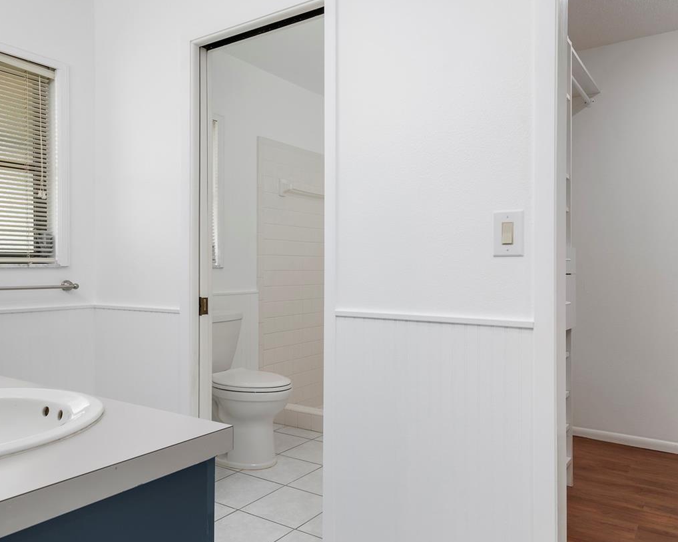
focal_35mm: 28
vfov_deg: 51.5
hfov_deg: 62.2
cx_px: 336
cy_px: 271
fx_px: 562
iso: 500
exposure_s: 1/15
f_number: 8
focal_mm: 19
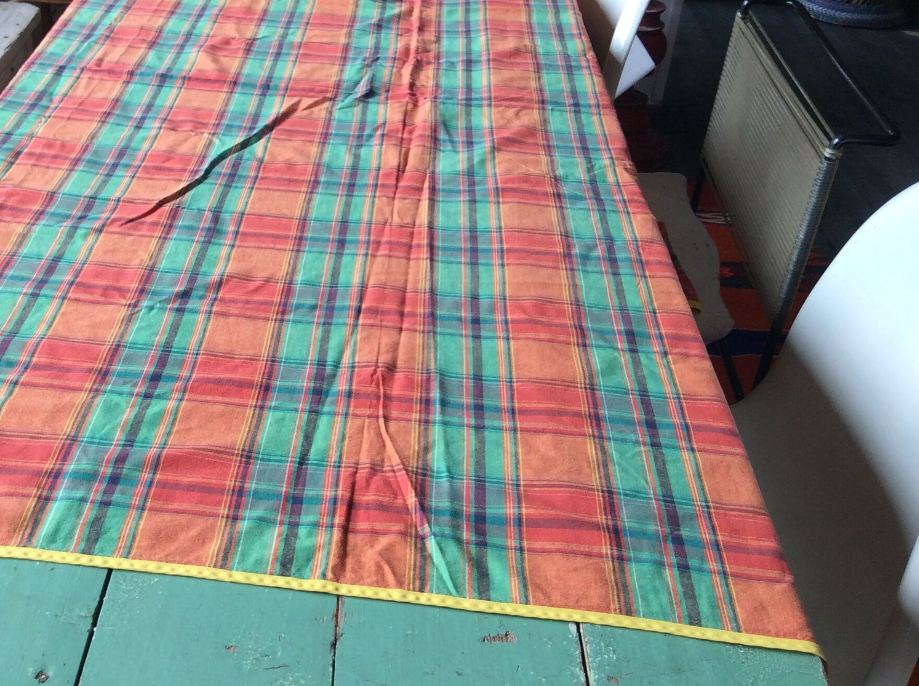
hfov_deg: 39.7
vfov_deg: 30.8
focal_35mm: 47
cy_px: 337
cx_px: 267
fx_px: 1246
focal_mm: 3.3
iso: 40
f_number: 2.4
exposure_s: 1/25
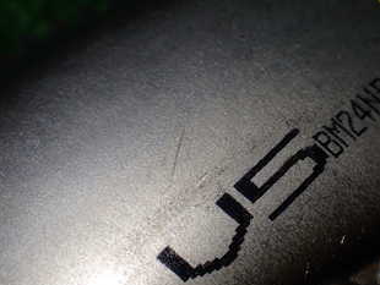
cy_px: 177
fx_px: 637
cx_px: 268
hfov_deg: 32.8
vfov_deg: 25.2
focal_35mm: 58
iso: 100
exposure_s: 1/160
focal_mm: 5.4
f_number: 2.3
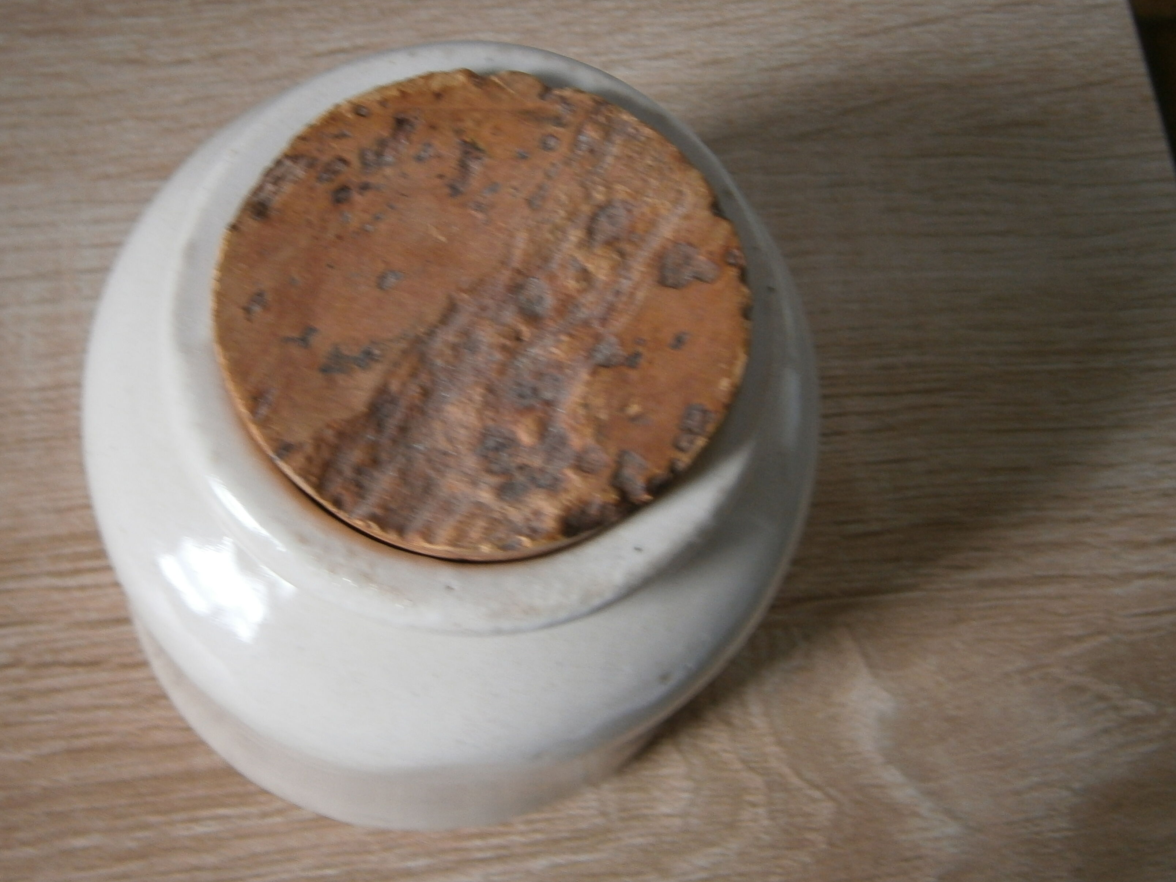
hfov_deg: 39.5
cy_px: 405
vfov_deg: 30.3
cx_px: 474
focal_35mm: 48
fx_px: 1631
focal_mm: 6.4
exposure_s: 1/40
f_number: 3.1
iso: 80
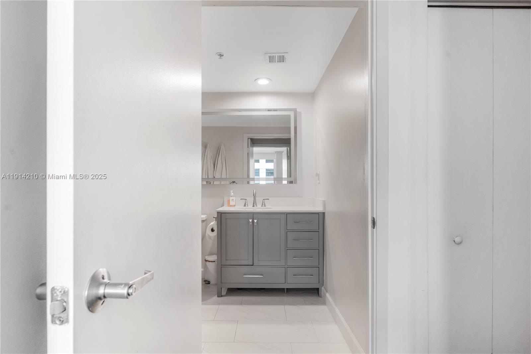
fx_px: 251
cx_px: 266
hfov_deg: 93.3
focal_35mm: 17
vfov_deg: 70.5
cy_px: 177
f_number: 8
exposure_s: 1/10
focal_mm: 17
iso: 200
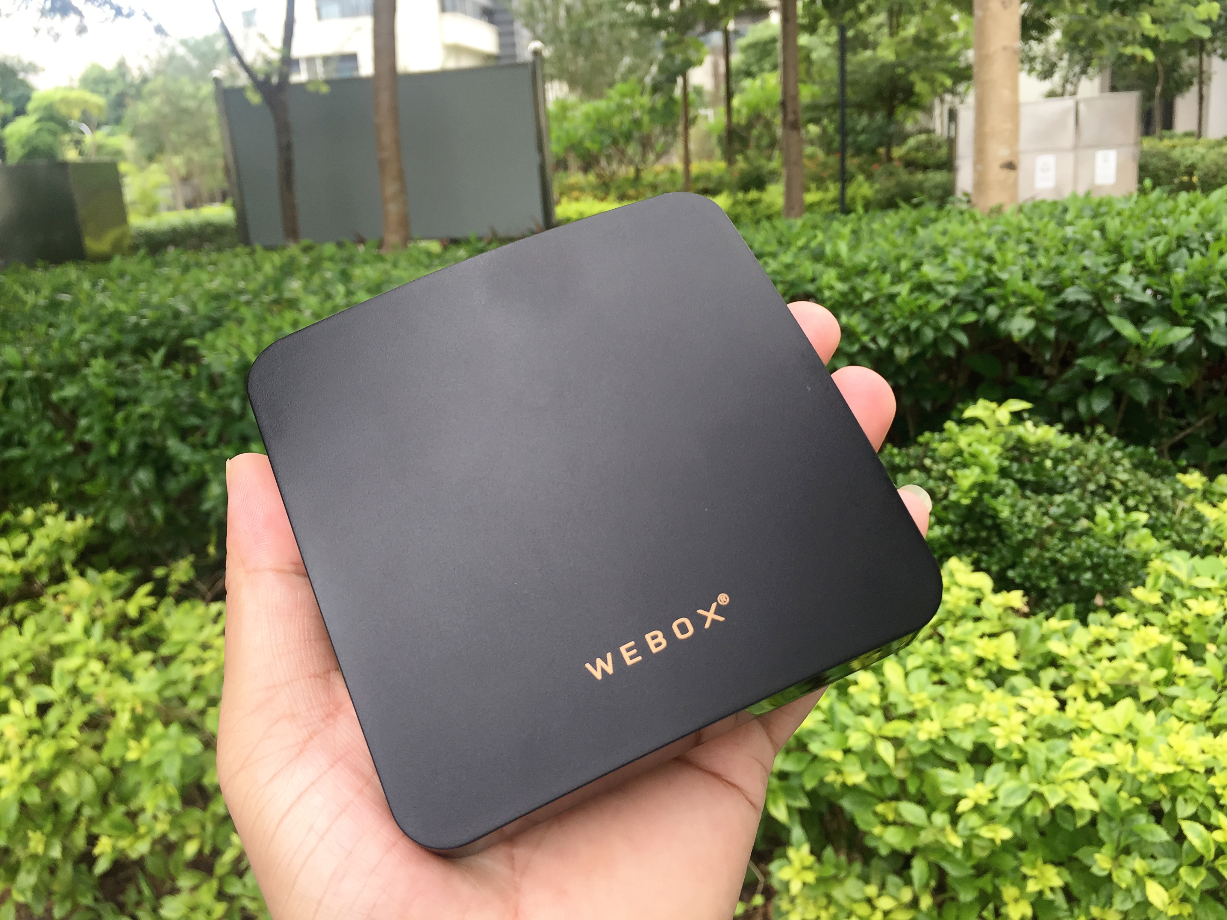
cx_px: 614
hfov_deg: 61.7
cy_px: 460
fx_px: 1028
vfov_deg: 48.2
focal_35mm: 29
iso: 40
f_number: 2.2
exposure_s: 1/100
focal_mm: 4.15
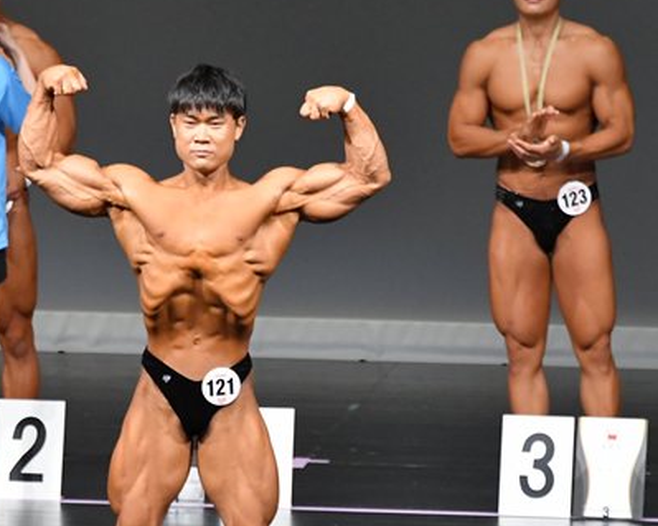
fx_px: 10650
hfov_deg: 3.5
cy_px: 401
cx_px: 248
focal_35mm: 547
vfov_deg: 2.8
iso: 5000
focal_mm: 200
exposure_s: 1/400
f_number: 5.6
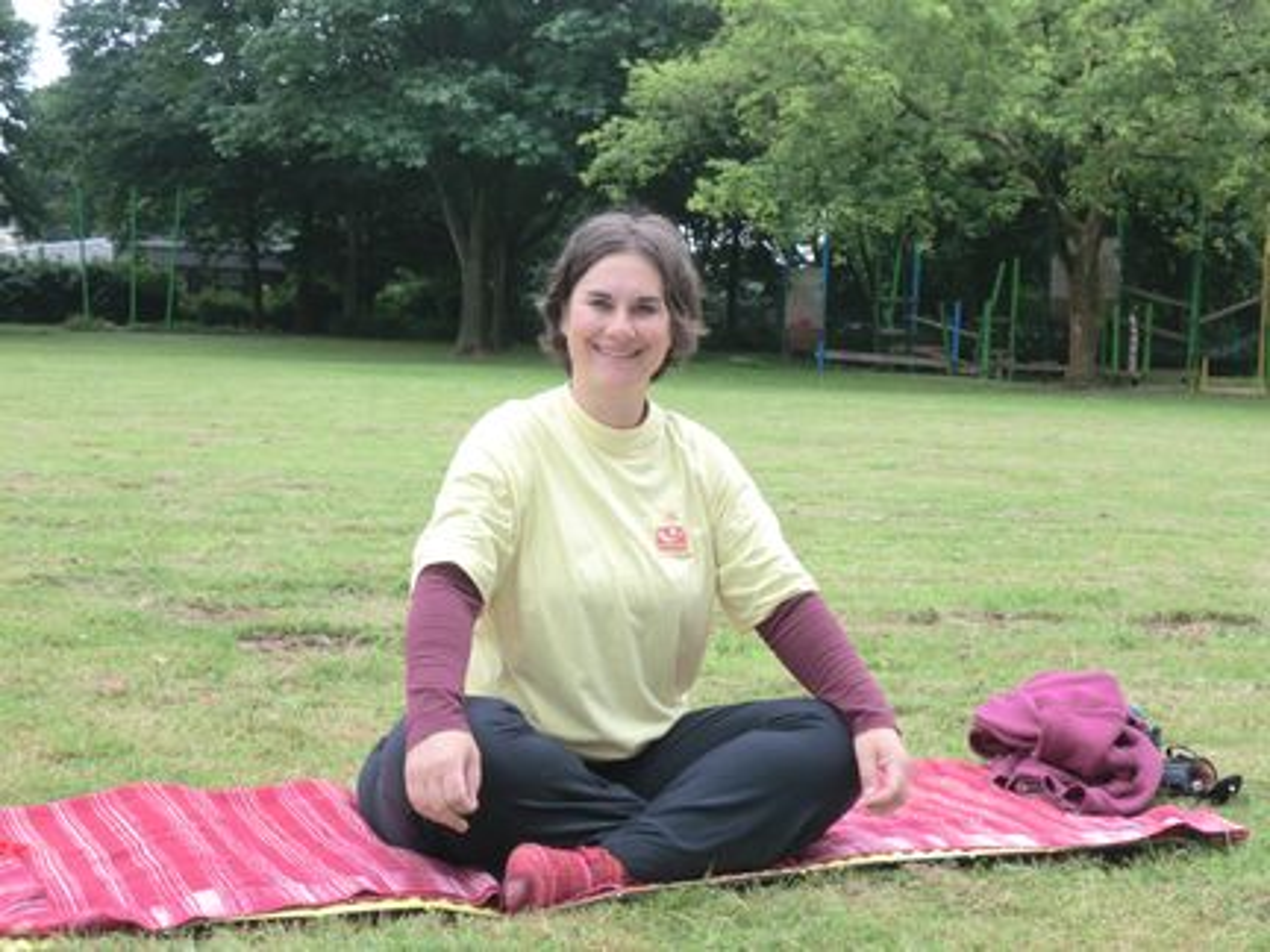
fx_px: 1981
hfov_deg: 35.5
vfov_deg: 27.0
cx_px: 635
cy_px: 476
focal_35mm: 54
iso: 50
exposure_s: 1/100
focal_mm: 9.8
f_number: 4.5
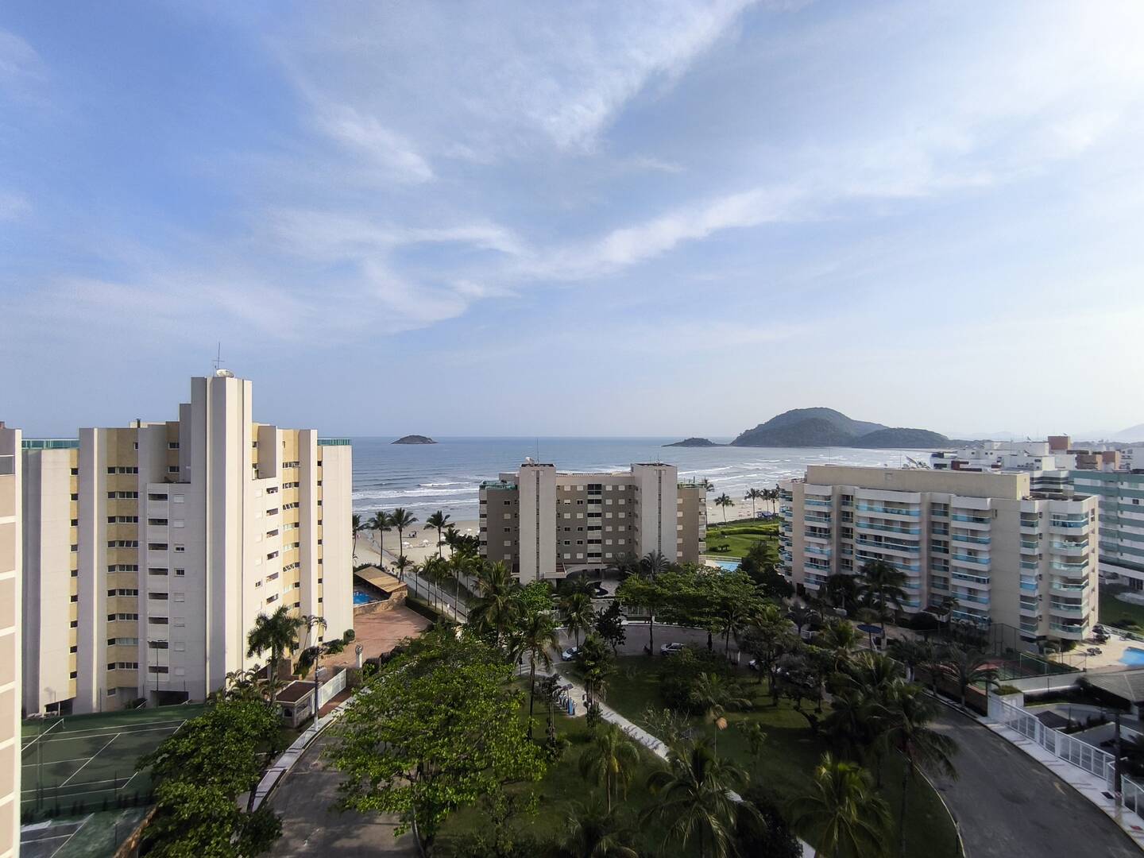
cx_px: 572
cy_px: 429
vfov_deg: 78.1
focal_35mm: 16
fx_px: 529
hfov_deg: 94.5
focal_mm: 1.65
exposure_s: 1/1304
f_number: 2.2
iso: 50
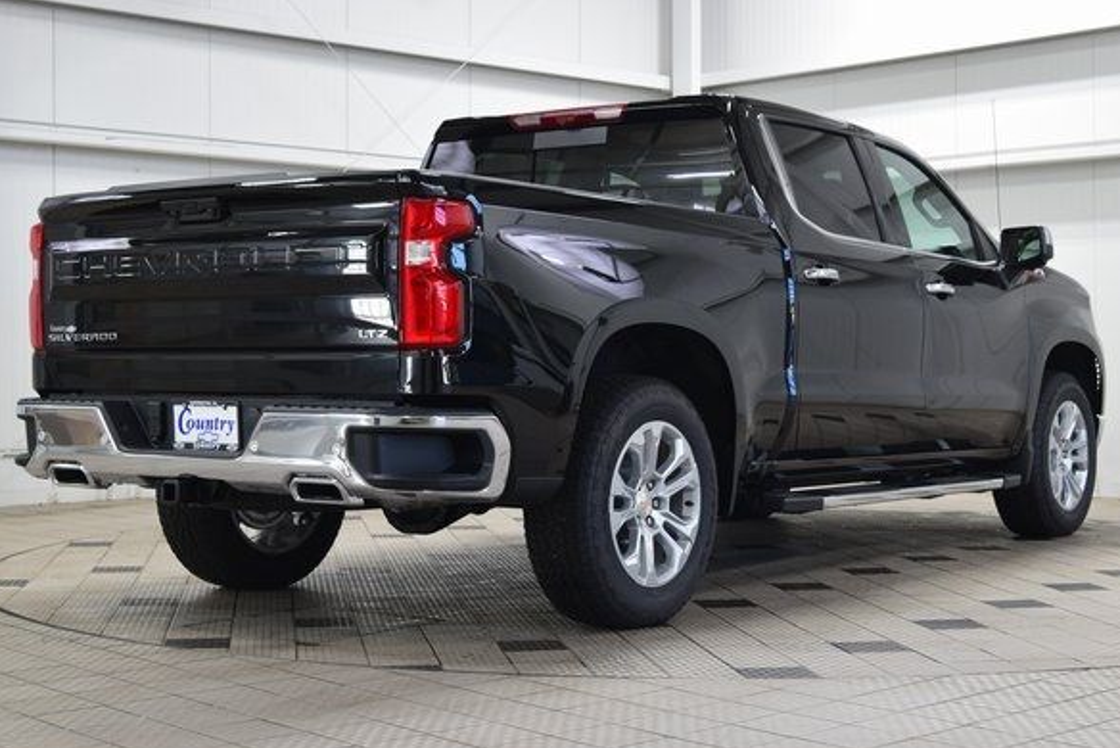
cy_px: 358
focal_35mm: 58
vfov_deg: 23.6
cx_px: 566
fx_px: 1791
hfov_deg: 34.7
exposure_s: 1/15
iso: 500
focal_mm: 35
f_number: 6.3
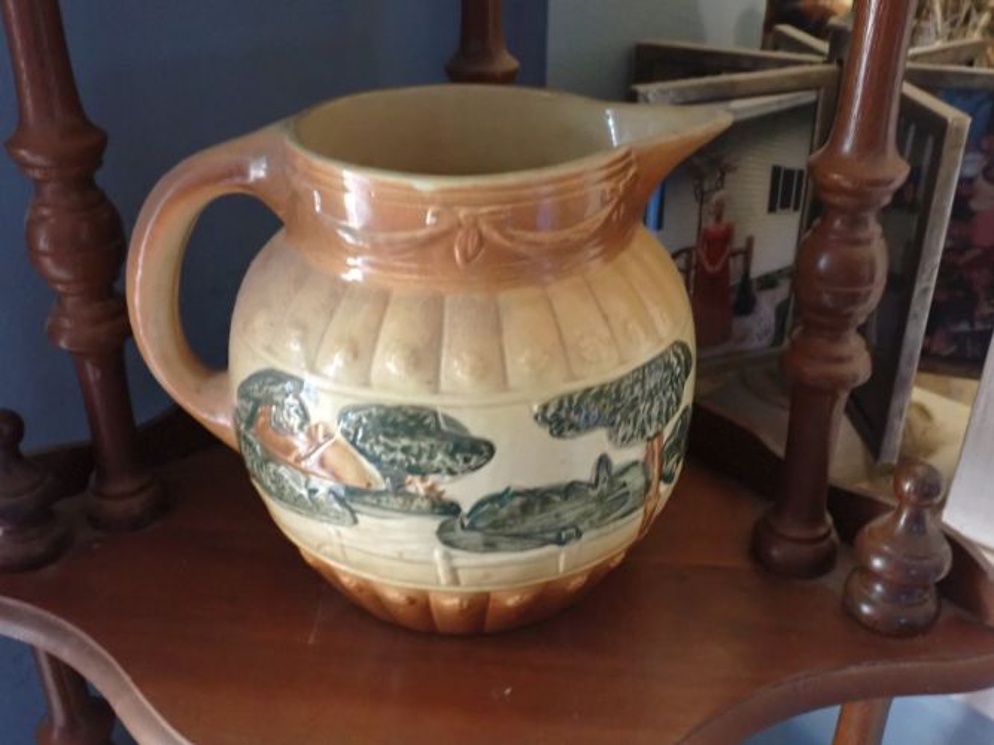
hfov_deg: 51.4
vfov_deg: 39.6
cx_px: 497
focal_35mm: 36
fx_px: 1034
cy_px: 372
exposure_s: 1/40
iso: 1250
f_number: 2.5
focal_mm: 6.37
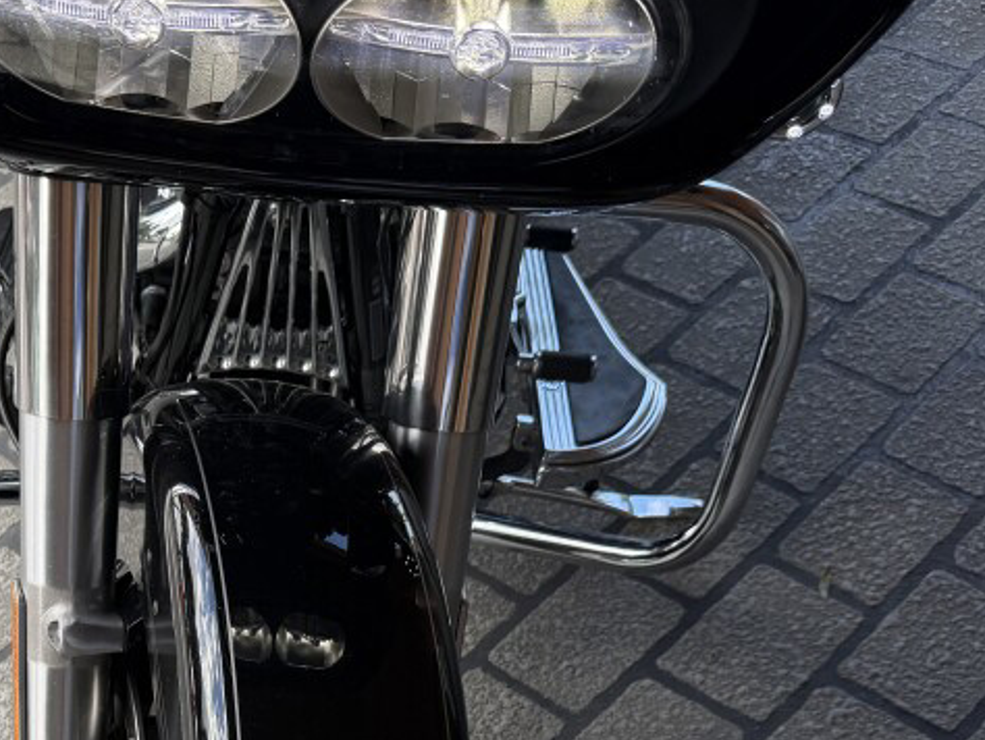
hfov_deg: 34.6
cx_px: 217
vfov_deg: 25.1
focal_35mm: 54
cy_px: 815
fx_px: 1537
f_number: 1.78
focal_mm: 6.76
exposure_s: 1/445
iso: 80
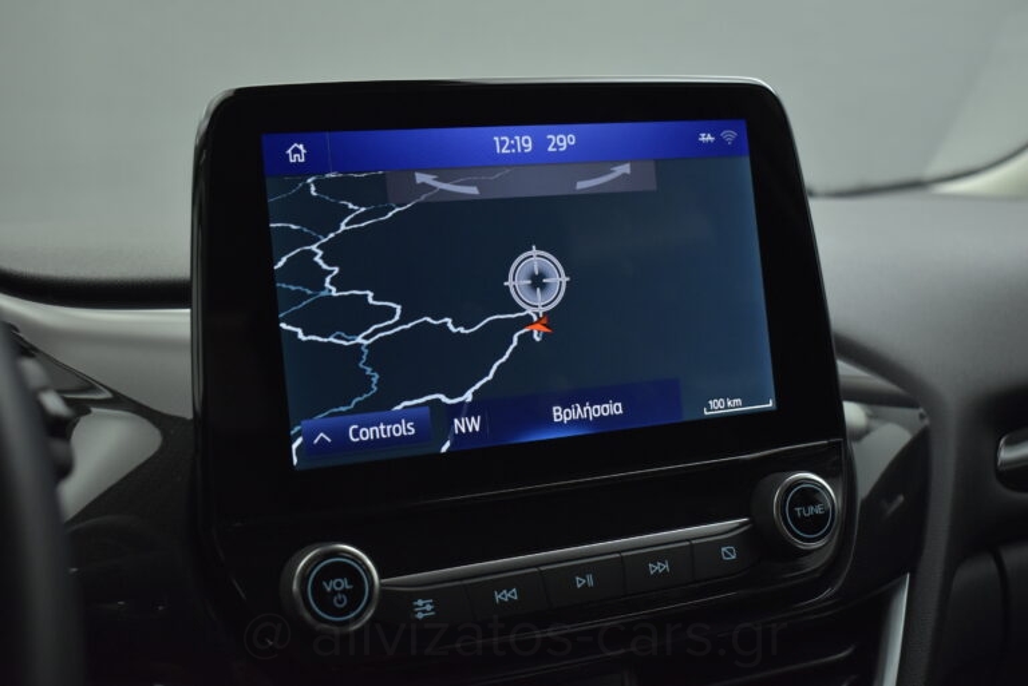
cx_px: 514
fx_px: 1329
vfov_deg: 29.0
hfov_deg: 42.3
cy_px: 343
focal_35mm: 46
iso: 1600
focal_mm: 31
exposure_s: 1/100
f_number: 4.2
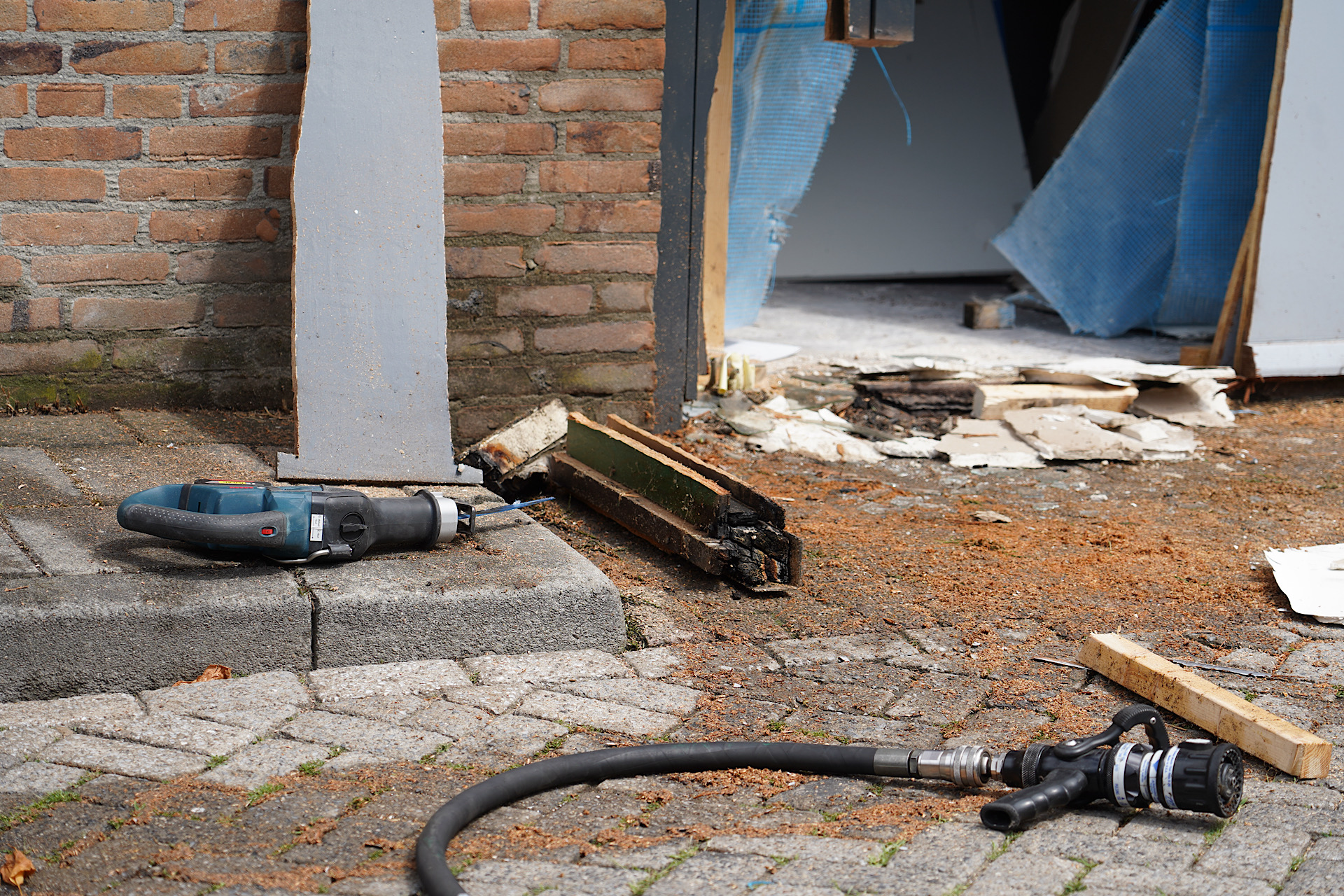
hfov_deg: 19.5
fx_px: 3920
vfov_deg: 13.0
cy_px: 448
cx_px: 672
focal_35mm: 105
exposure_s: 1/400
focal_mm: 105
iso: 100
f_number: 4.5
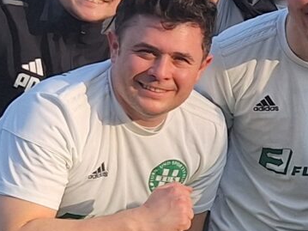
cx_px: 585
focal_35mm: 164
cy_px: 125
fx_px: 1459
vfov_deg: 9.0
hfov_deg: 11.1
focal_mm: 5.54
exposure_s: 1/971
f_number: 1.8
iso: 40
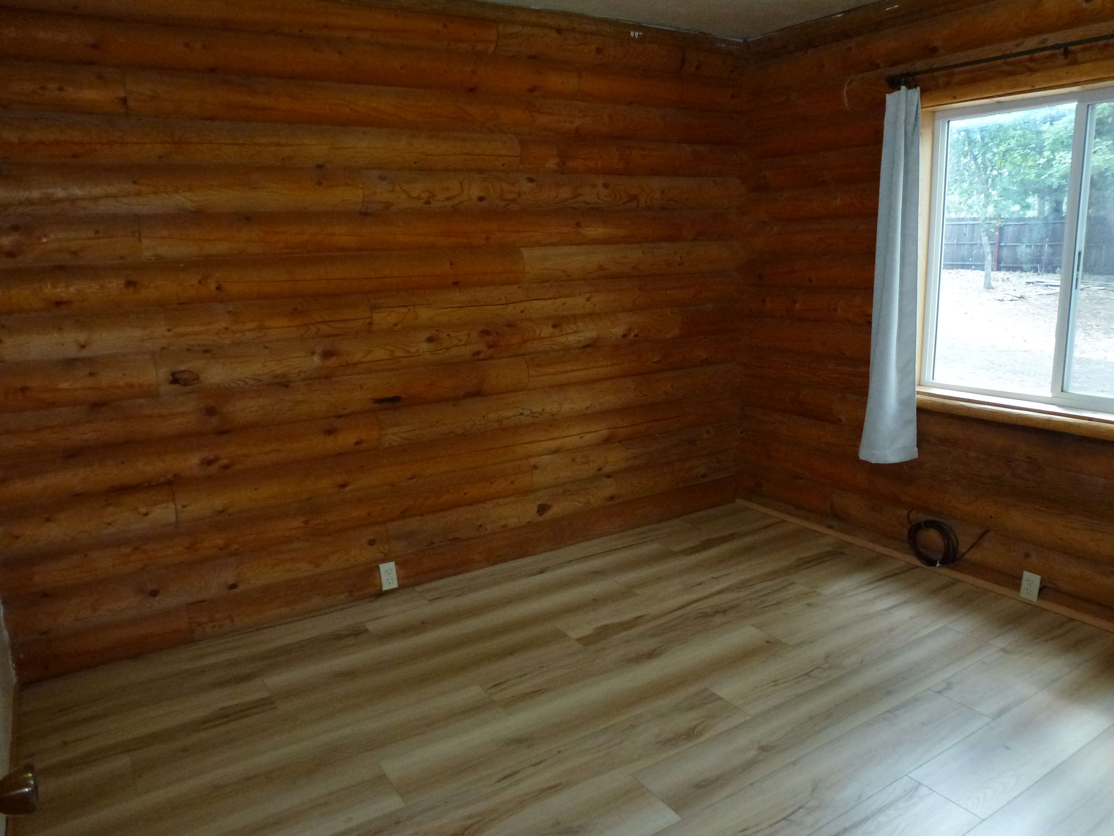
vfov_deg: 56.8
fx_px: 772
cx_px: 557
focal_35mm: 24
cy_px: 418
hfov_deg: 71.6
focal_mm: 4.3
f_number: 3.3
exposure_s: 1/60
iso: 400
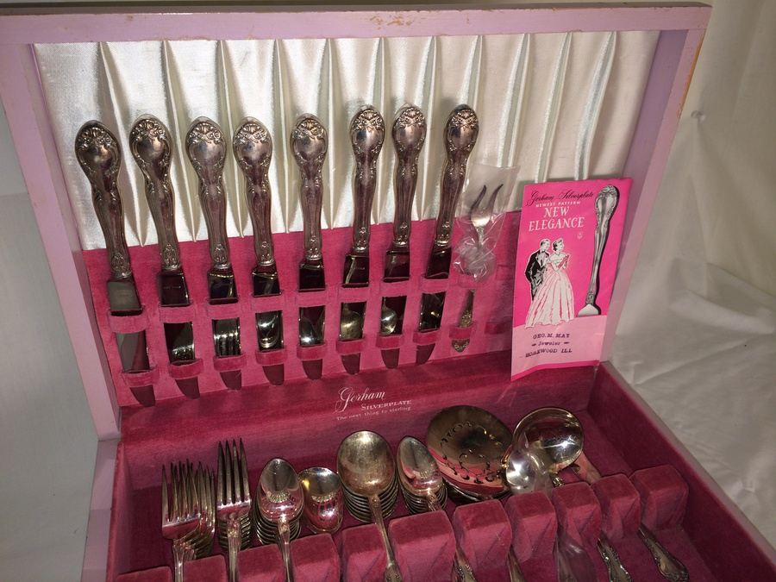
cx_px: 388
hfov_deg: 60.0
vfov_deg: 46.8
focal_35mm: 30
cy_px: 291
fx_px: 673
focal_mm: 4.12
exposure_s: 1/41
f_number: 2.2
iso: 32
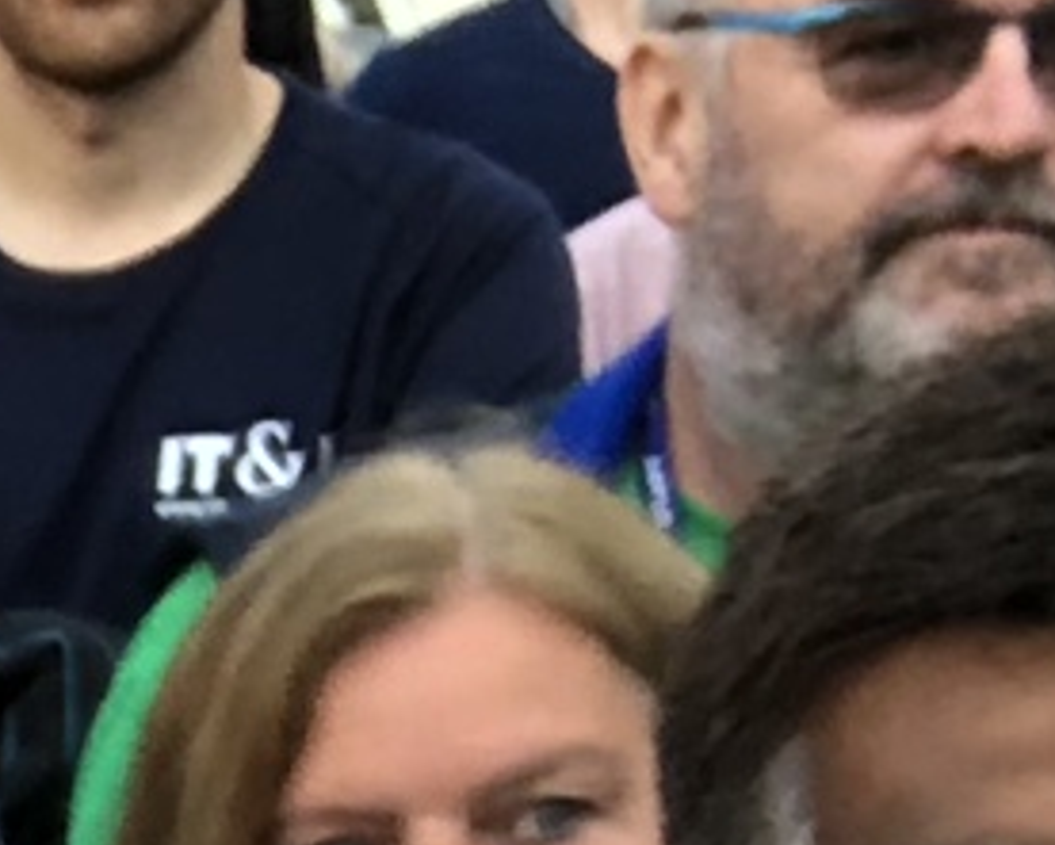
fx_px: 7215
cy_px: 2164
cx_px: -1728
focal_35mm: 231
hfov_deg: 7.6
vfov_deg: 6.3
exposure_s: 1/120
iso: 64
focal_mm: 2.87
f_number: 2.2
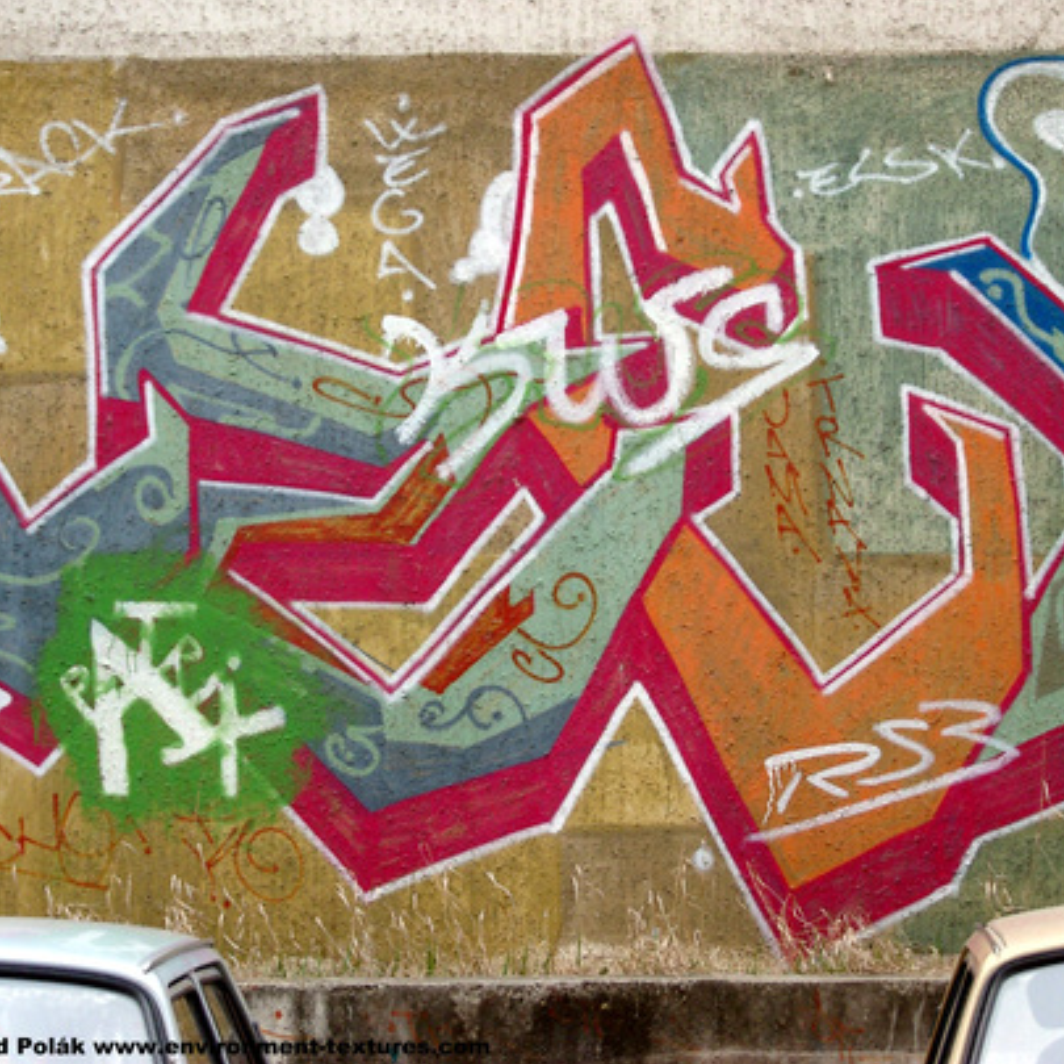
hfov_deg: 13.0
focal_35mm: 134
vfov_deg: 13.0
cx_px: 586
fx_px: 4660
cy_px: 529
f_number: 4.8
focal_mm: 22.8
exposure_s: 1/250
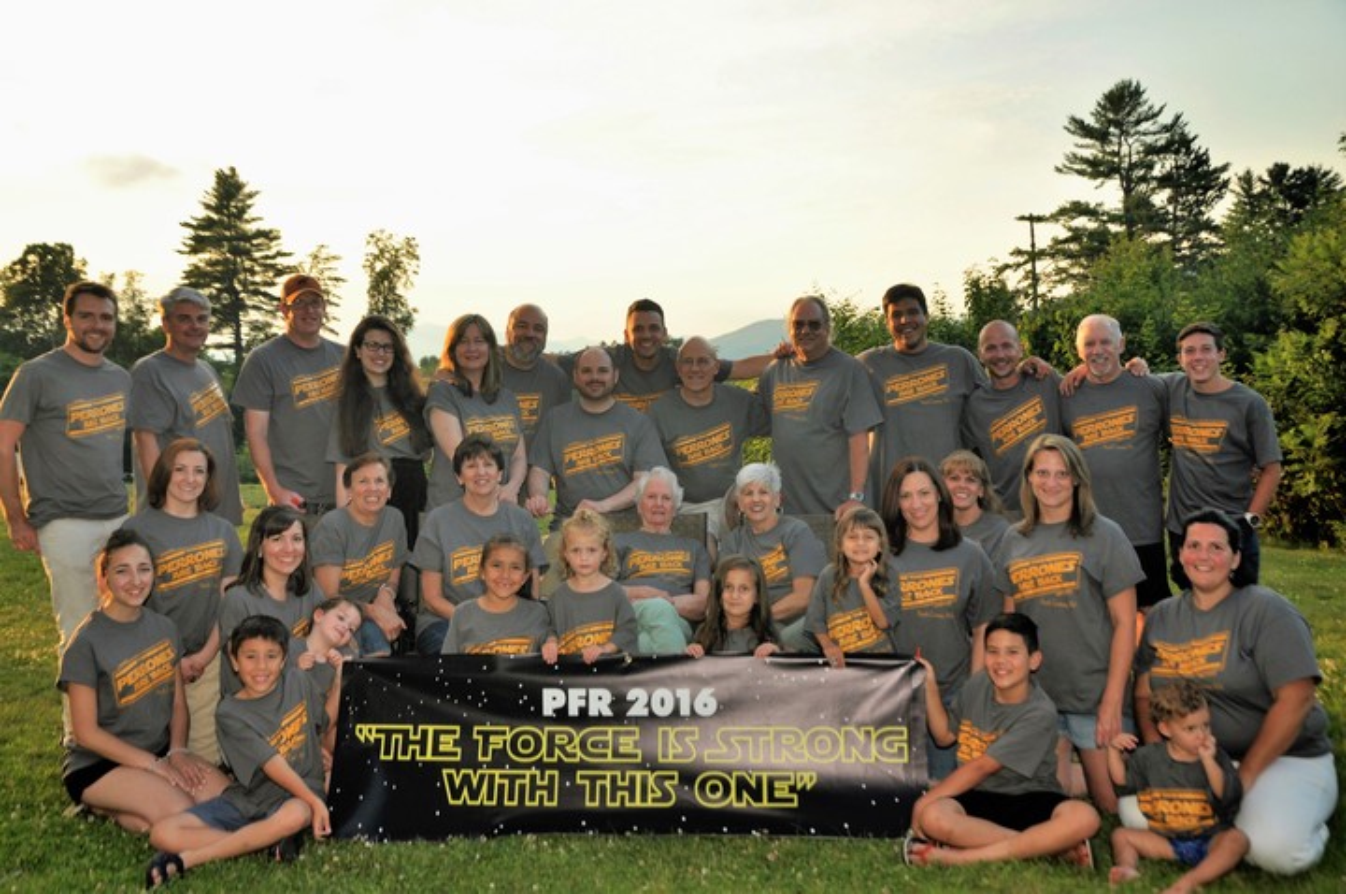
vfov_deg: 35.4
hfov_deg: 51.3
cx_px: 673
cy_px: 447
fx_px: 1400
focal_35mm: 38
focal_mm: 25
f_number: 5
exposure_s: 1/100
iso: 200
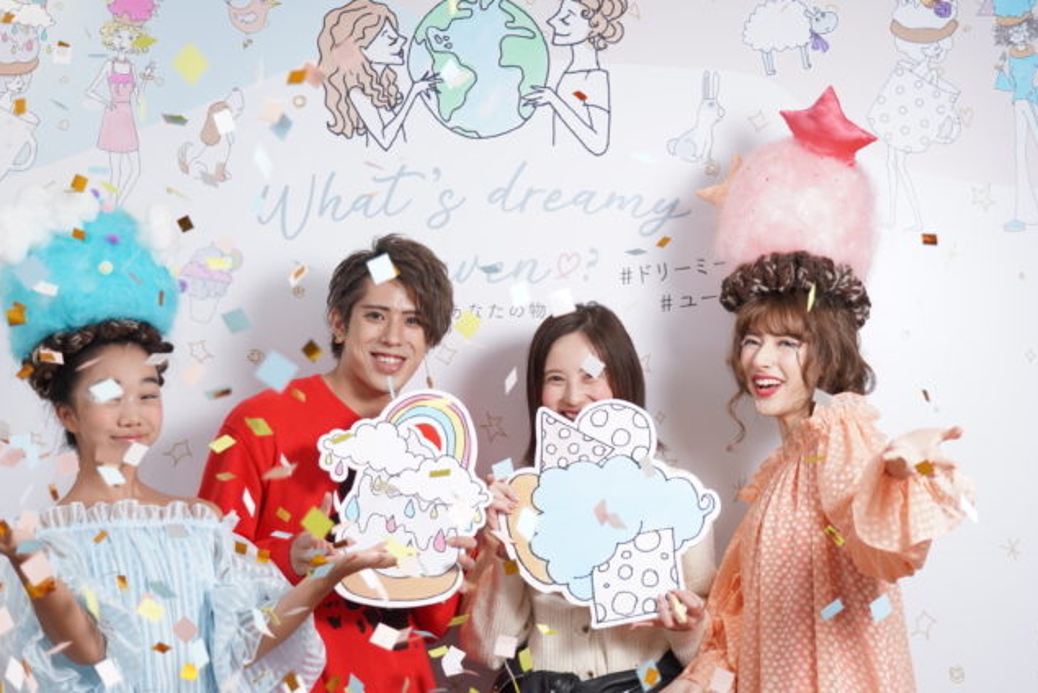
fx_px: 1760
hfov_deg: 32.8
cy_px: 362
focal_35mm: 61
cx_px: 474
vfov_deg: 22.3
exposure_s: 1/200
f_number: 4
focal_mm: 51
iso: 640
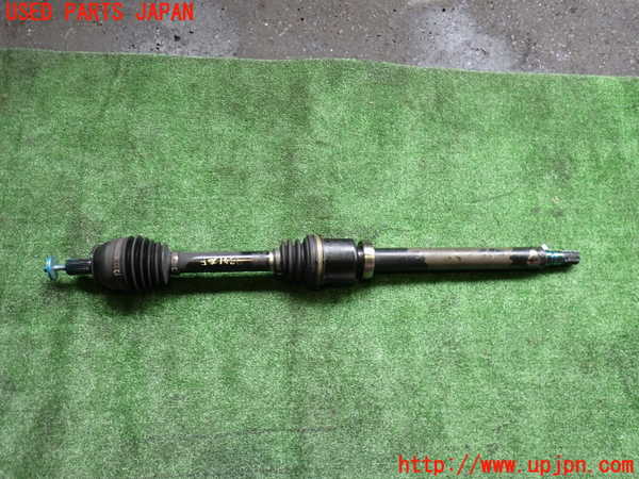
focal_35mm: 30
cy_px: 240
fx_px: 554
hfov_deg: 60.0
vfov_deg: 46.8
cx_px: 320
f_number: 2.3
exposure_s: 1/80
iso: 200
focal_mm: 5.4
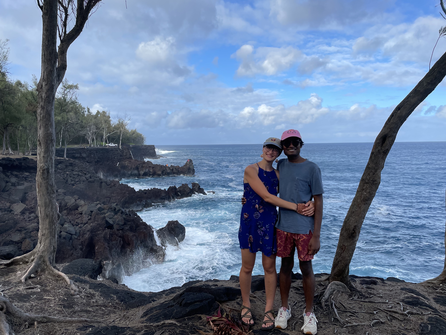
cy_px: 168
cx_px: 223
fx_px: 335
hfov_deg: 67.3
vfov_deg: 53.1
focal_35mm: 26
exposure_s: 1/2564
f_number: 1.6
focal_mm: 4.2
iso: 32
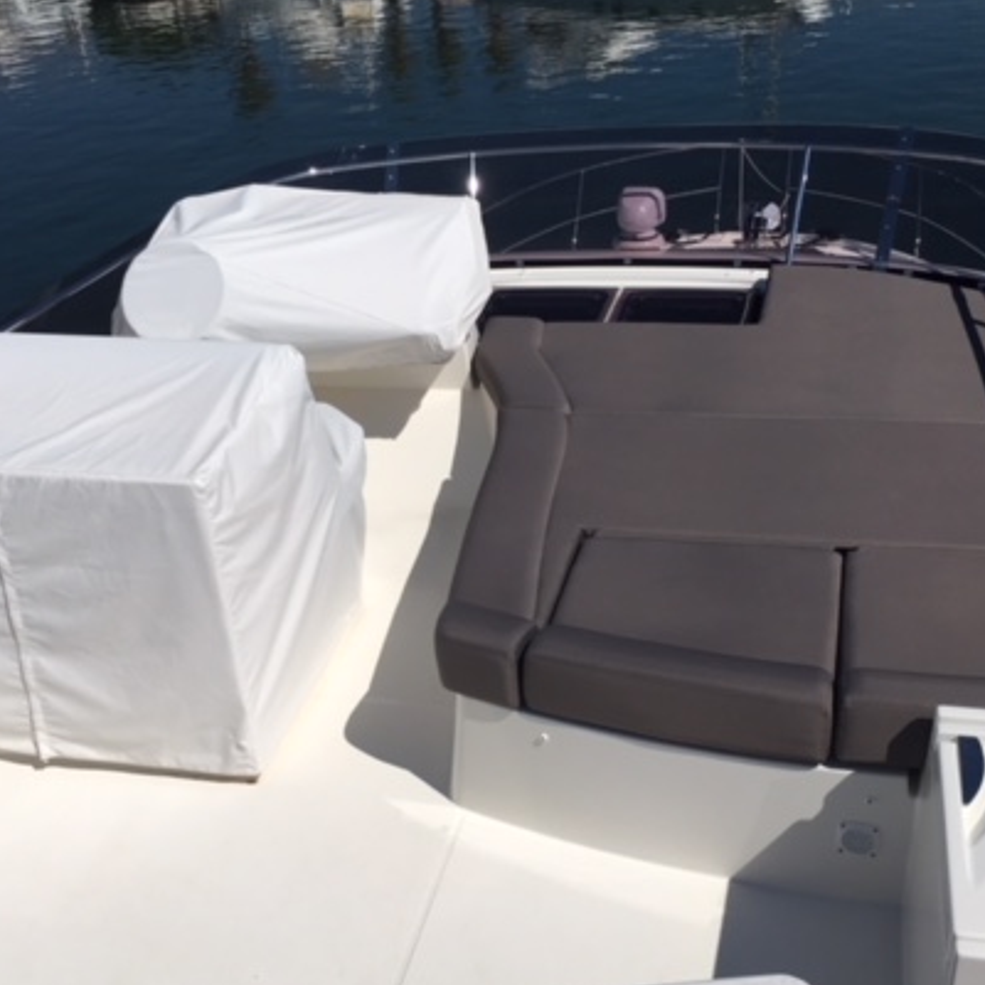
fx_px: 1320
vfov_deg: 40.9
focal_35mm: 41
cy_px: 529
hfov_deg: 40.9
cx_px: 525
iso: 25
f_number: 2.2
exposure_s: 1/4808
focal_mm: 4.15
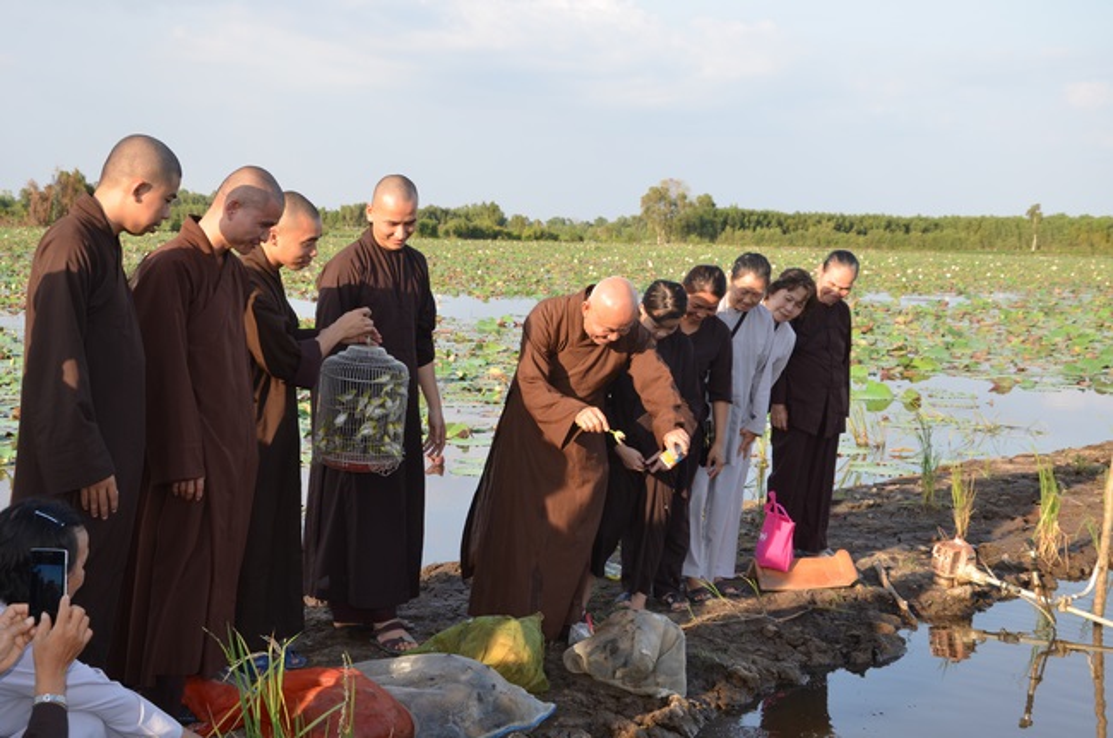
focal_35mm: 52
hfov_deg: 37.9
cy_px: 369
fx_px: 1620
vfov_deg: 25.7
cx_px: 556
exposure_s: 1/250
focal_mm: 35
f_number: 9
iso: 250
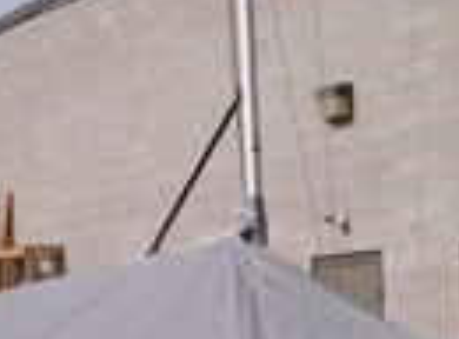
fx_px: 1319
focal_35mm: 100
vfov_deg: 14.2
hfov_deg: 19.7
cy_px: 413
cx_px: 237
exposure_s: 1/1250
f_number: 5
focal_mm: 7.6
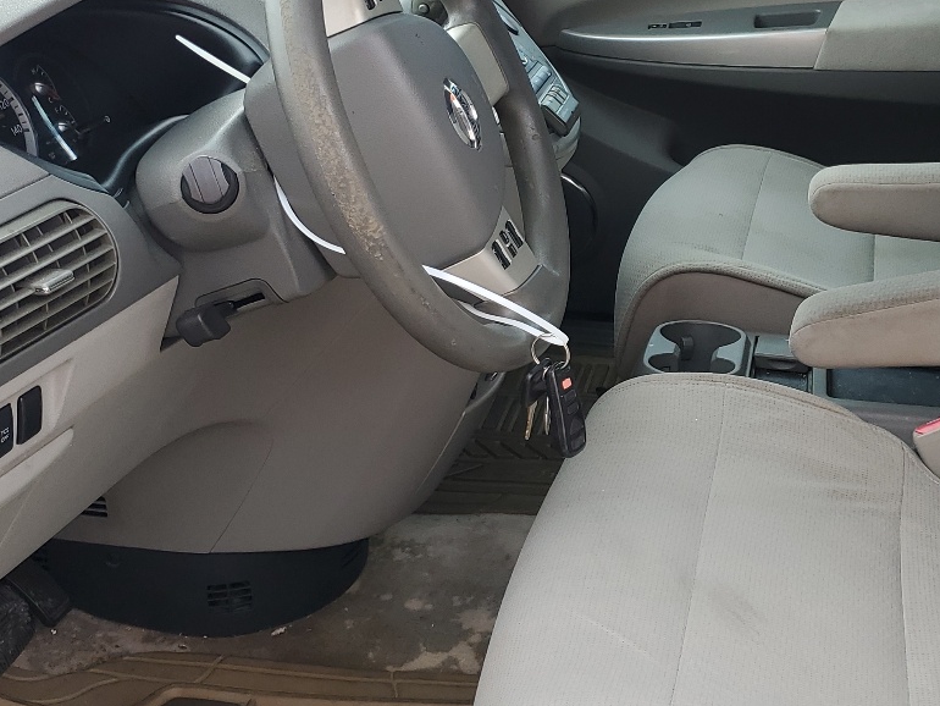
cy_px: 310
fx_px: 1467
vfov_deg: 27.0
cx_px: 723
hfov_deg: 34.7
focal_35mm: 54
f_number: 1.5
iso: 50
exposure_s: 1/385
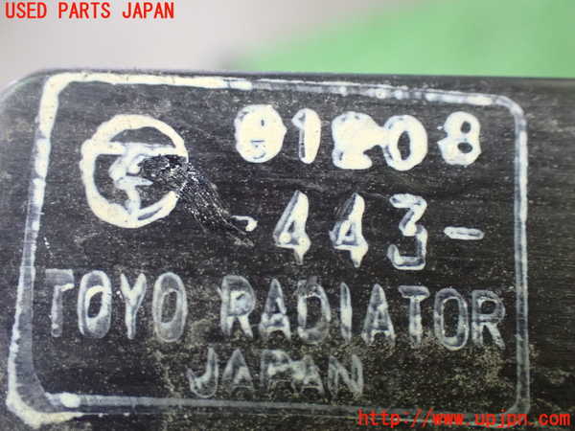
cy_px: 216
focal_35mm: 47
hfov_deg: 40.4
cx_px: 288
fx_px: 781
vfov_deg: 30.9
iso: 1600
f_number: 3.1
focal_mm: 8.4
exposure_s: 1/50
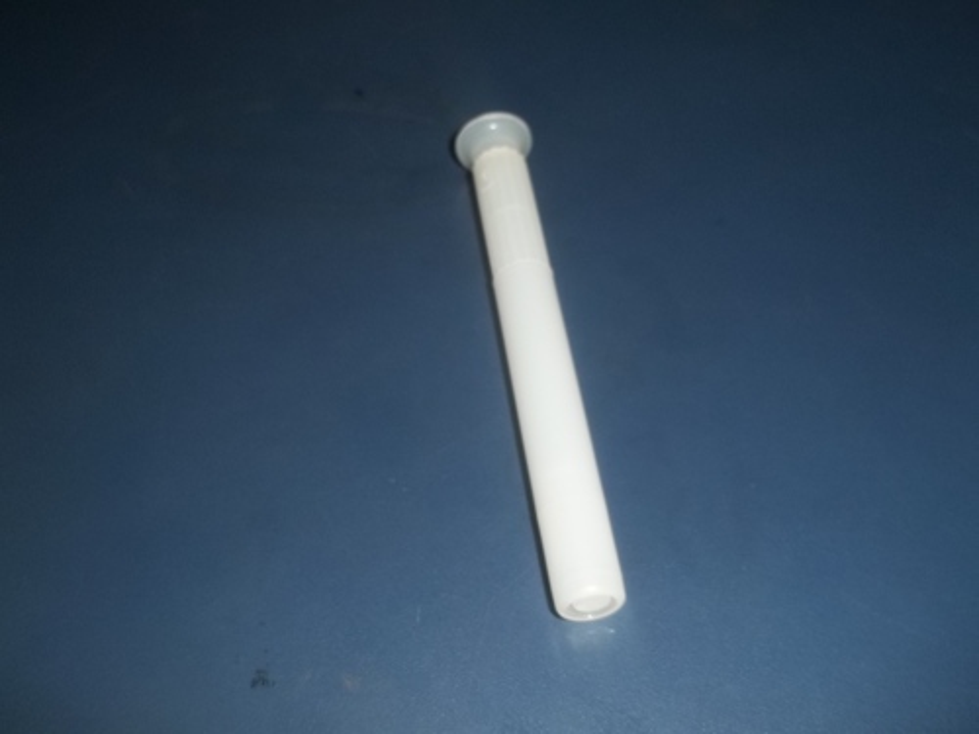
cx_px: 490
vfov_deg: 39.7
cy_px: 367
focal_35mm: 36
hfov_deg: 51.4
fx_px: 1018
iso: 64
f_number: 3.1
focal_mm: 6.5
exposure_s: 1/30
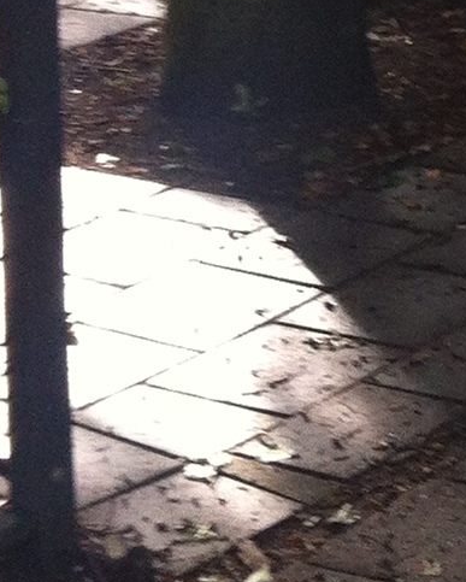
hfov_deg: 7.8
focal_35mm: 183
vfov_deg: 10.0
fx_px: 3152
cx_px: 1156
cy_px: -435
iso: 125
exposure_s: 1/100
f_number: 2.8
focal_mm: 3.85
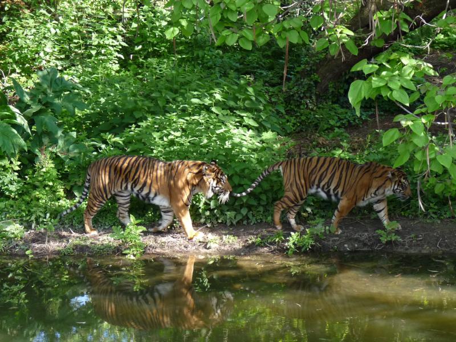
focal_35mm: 124
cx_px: 228
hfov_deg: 15.9
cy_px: 171
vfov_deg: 12.0
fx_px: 1633
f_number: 3.4
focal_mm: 15.5
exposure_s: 1/200
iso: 200
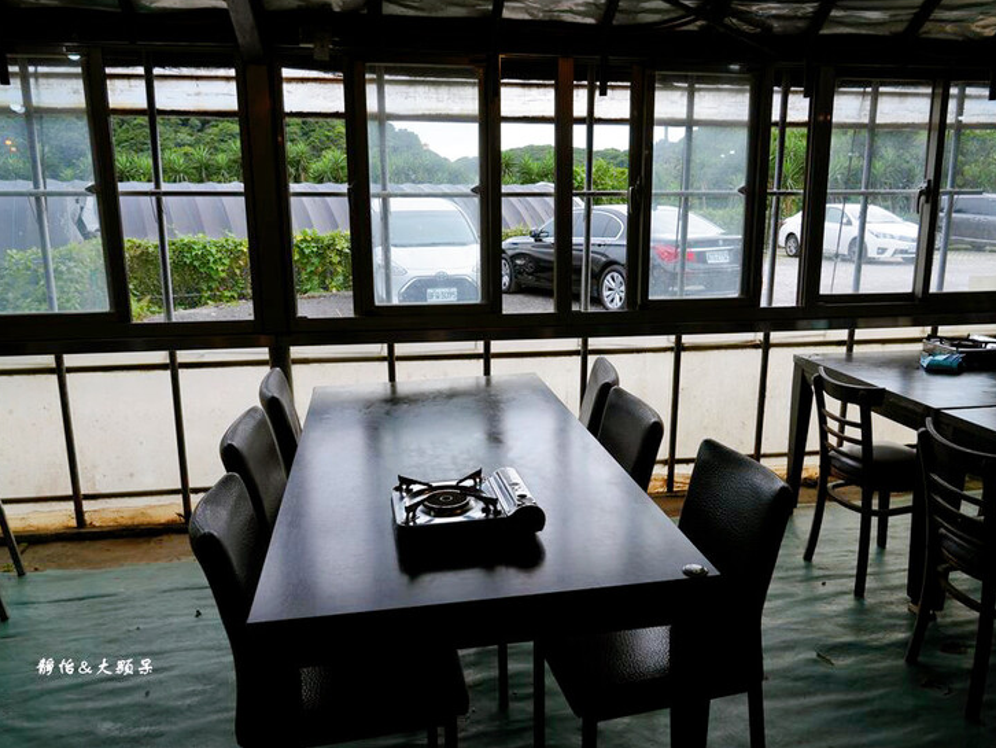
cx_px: 520
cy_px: 369
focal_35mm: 27
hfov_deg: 65.3
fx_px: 777
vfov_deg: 51.4
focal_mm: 24
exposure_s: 1/250
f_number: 8
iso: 320
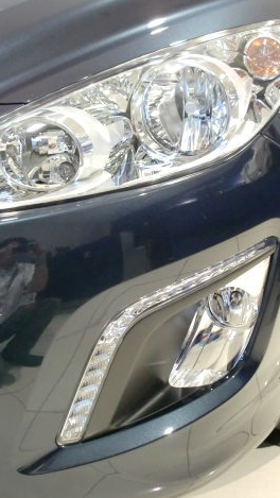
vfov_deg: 39.9
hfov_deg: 23.1
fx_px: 686
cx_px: 143
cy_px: 252
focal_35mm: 52
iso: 500
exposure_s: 1/60
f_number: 3.1
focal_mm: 6.3
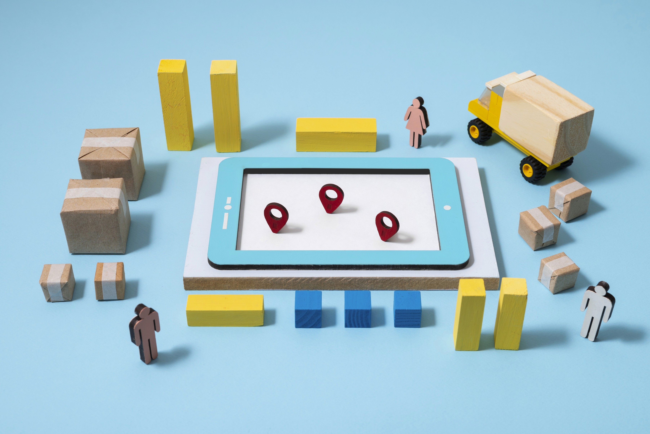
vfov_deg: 27.0
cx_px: 325
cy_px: 217
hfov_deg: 39.6
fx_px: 903
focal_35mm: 50
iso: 200
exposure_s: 1/125
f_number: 10
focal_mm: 50
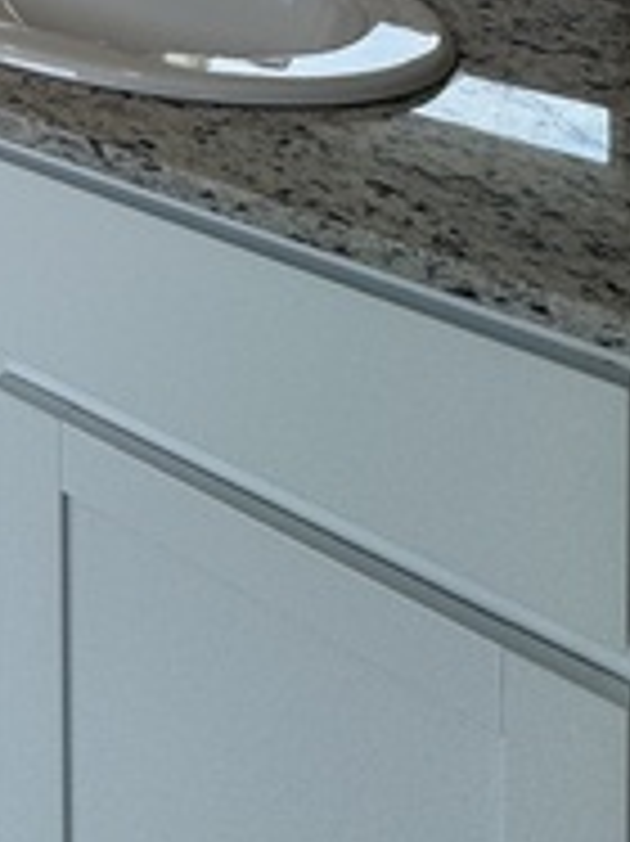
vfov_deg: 27.7
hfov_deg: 21.8
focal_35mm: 48
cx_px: -441
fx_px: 1166
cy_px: -410
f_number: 2.2
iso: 40
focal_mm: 2.22
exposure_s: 1/237
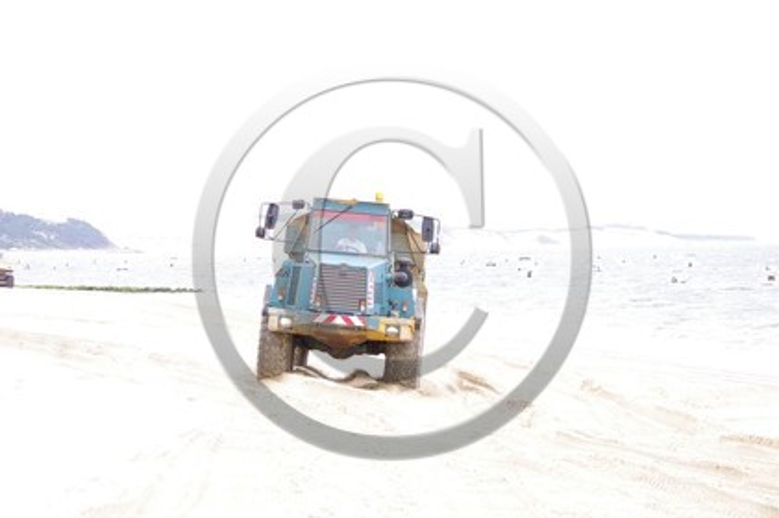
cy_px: 259
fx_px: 3070
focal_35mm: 142
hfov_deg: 14.5
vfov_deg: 9.6
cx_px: 390
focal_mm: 95
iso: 200
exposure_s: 1/200
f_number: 6.3
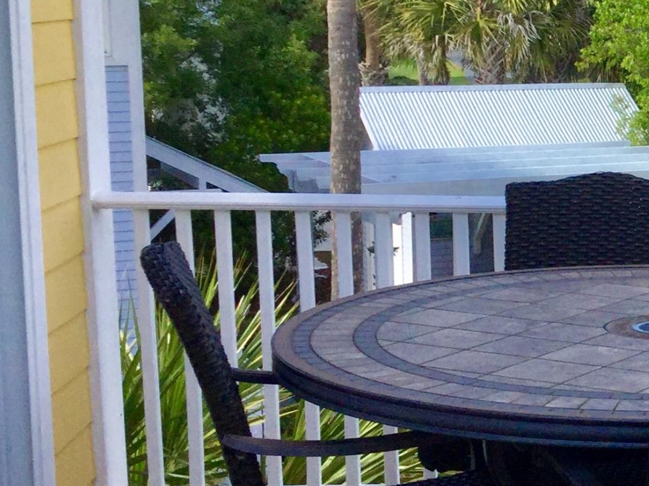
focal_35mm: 92
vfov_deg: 16.0
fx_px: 1725
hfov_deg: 19.4
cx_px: 888
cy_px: 192
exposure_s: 1/783
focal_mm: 3.3
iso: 25
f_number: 2.4
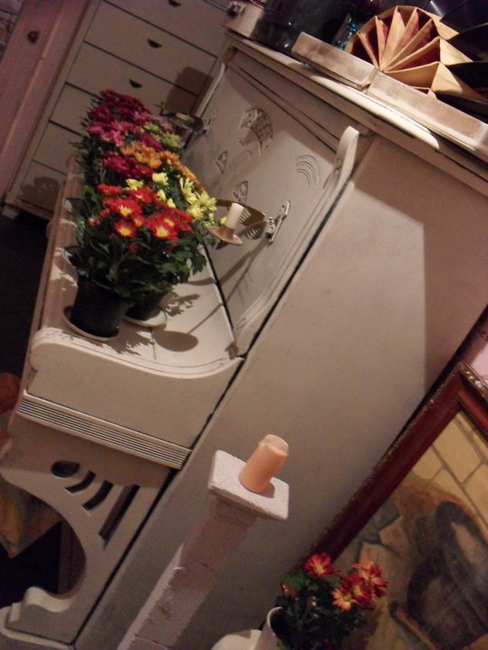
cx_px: 244
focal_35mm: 38
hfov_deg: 37.7
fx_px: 714
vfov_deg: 49.0
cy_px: 325
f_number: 2.8
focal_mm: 6.3
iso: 400
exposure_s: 1/10
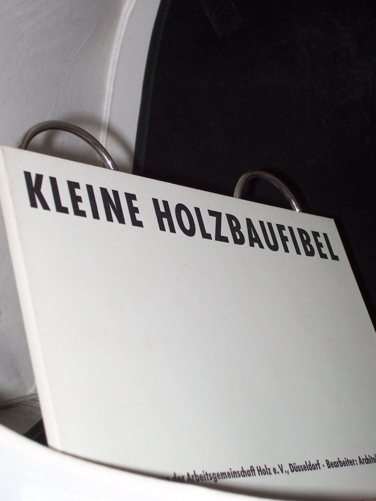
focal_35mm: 66
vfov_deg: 29.4
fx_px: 956
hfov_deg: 22.3
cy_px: 250
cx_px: 188
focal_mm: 11
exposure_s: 1/80
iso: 80
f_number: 3.6
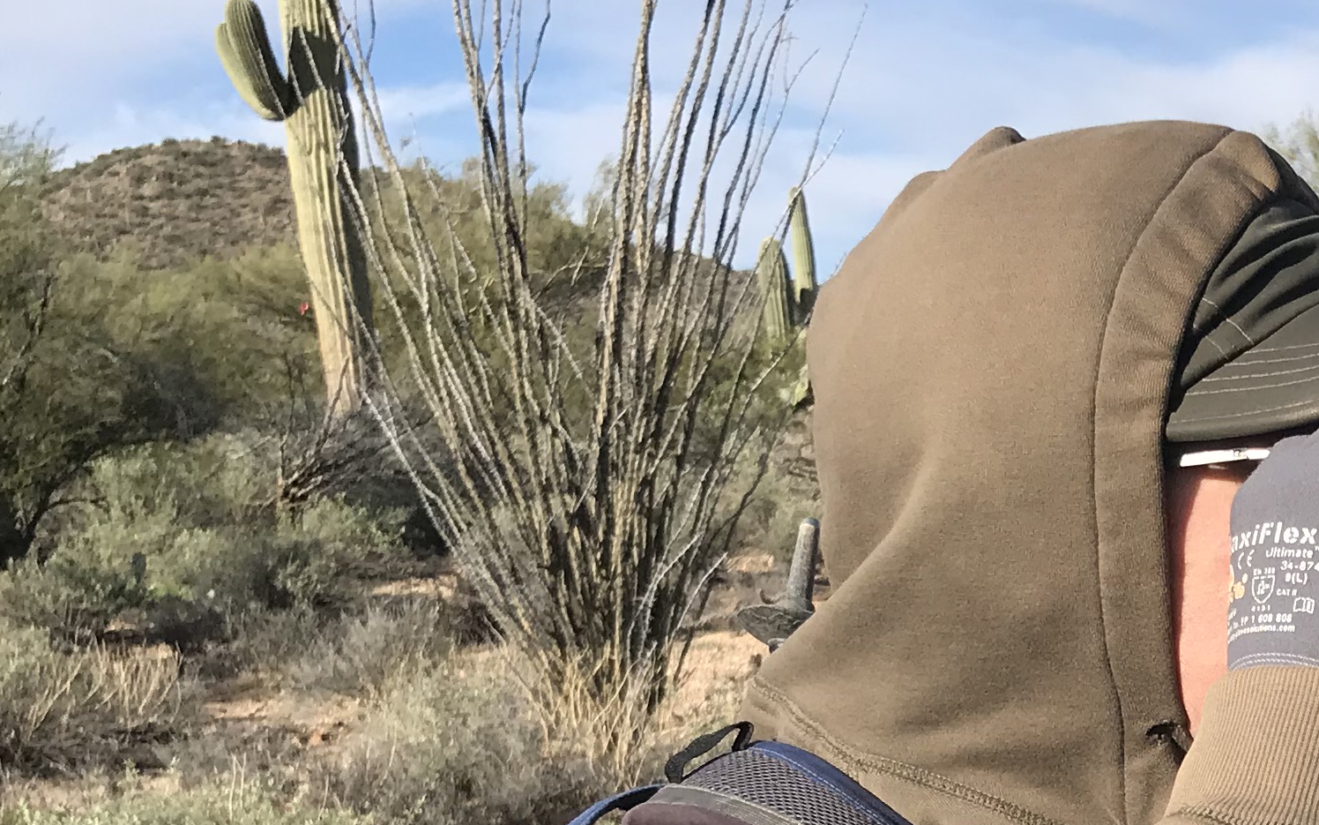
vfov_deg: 15.6
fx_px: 2876
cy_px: 1018
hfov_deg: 24.4
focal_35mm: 80
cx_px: 1386
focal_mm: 3.99
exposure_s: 1/2591
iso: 20
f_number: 1.8
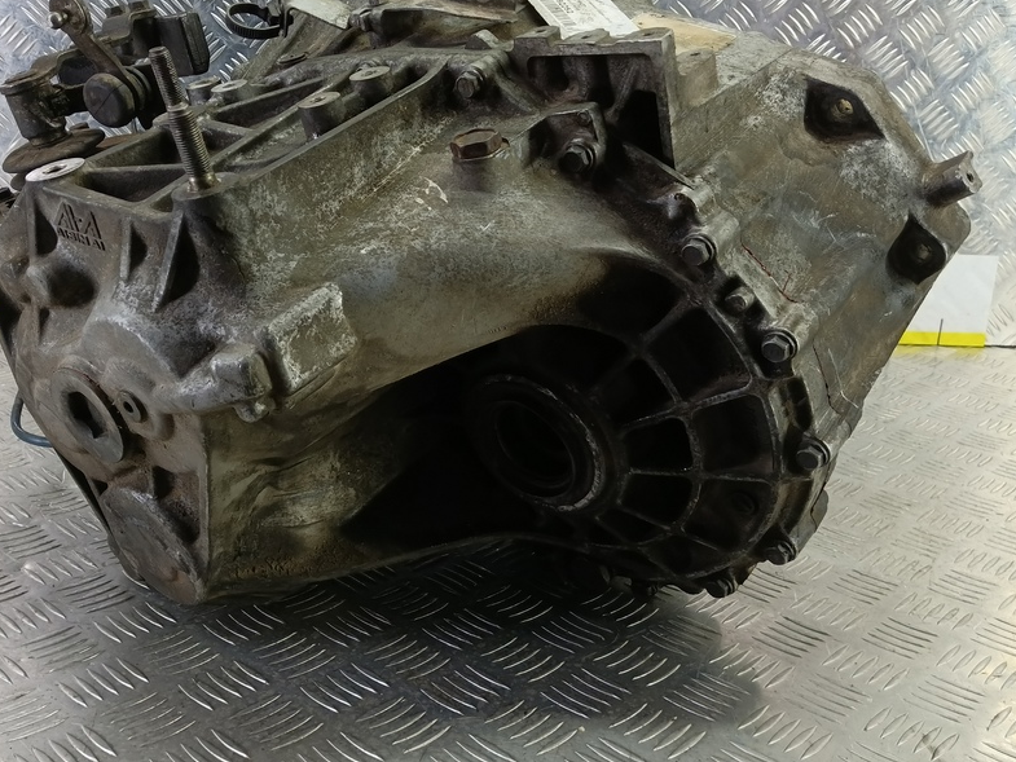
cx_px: 439
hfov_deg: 59.7
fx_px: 881
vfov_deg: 46.6
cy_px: 320
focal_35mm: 30
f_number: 1.6
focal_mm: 4.11
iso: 191
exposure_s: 1/50
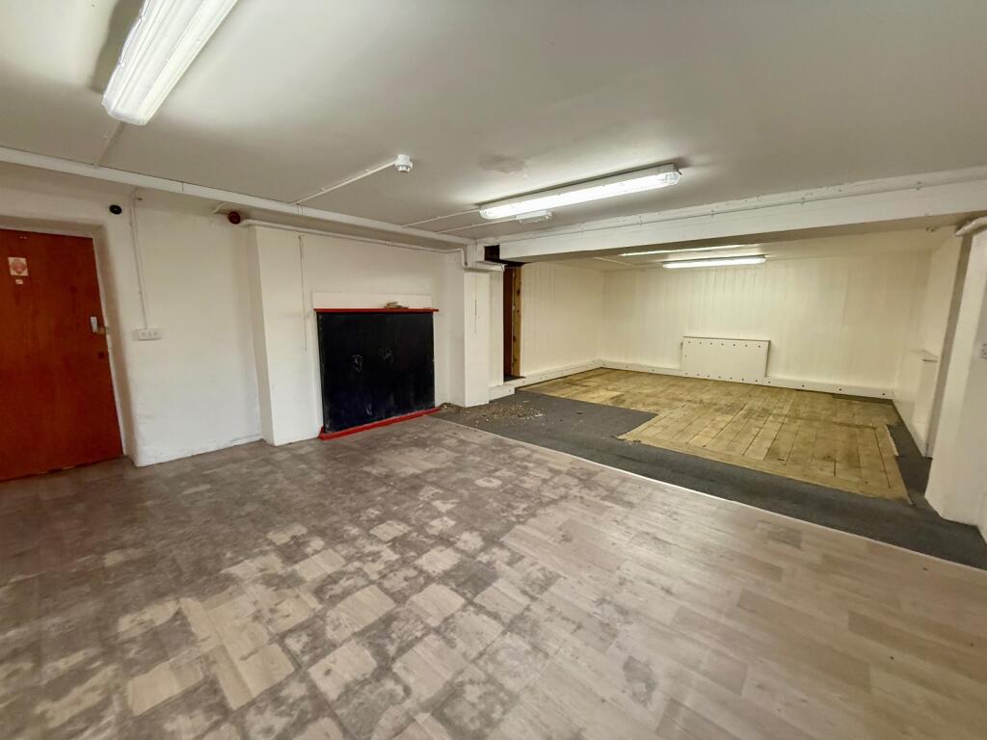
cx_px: 494
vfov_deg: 85.7
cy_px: 370
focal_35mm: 14
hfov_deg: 102.1
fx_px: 399
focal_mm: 2.22
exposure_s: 1/100
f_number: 2.2
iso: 320
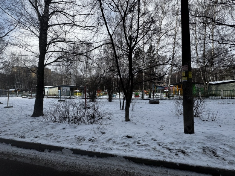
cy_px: 88
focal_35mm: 14
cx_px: 118
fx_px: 95
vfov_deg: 85.7
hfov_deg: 102.1
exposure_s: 1/787
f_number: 2.2
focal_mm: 2.22
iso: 40
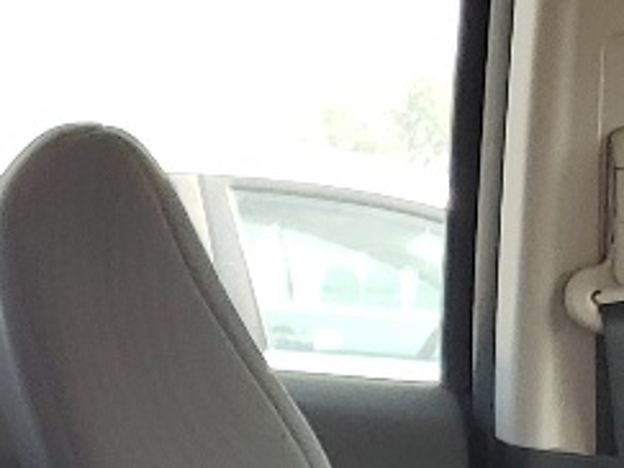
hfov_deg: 11.5
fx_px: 3081
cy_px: 1147
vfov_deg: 8.0
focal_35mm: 171
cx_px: 74
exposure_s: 1/357
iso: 50
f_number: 1.5
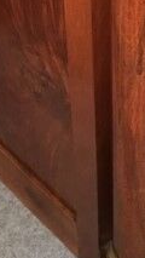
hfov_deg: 9.6
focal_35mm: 127
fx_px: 867
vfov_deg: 16.5
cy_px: -10
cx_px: 98
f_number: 2.4
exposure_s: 1/33
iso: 200
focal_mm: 3.3
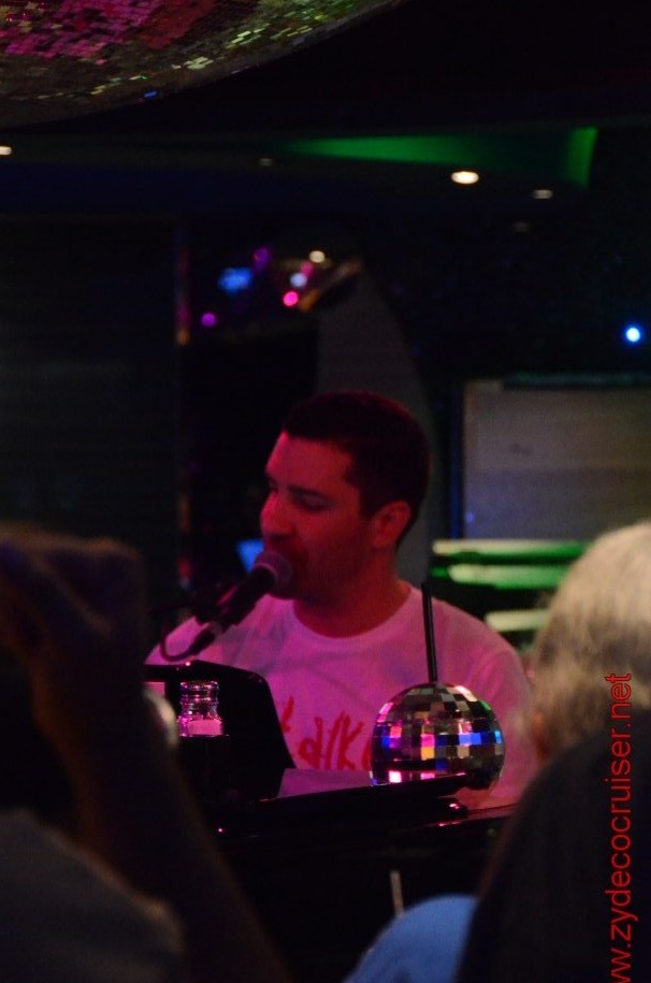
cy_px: 527
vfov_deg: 12.9
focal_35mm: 160
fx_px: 4348
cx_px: 310
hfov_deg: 8.6
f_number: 5.3
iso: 6400
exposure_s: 1/100
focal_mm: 95
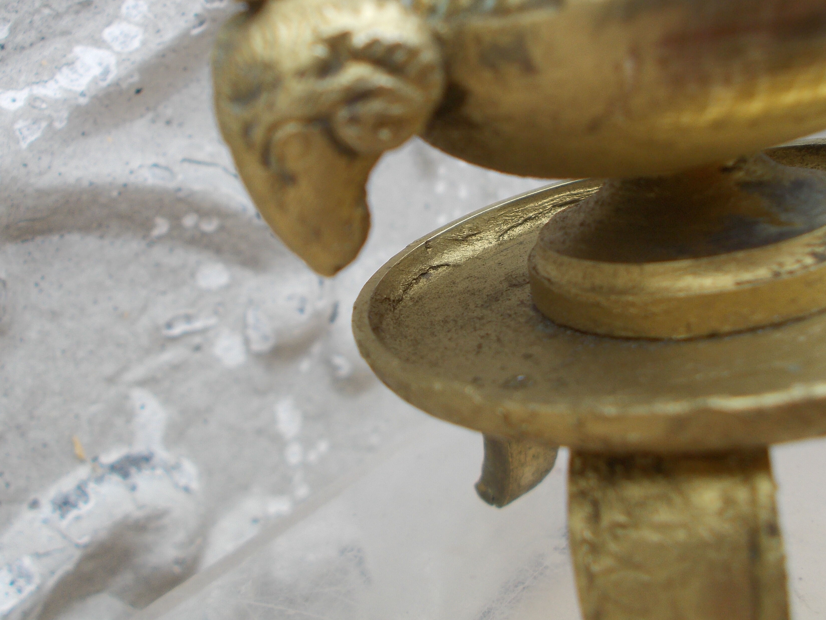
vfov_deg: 34.1
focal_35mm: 42
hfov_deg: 44.8
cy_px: 222
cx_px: 417
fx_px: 1002
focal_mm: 5.3
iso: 80
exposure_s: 1/250
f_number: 3.4
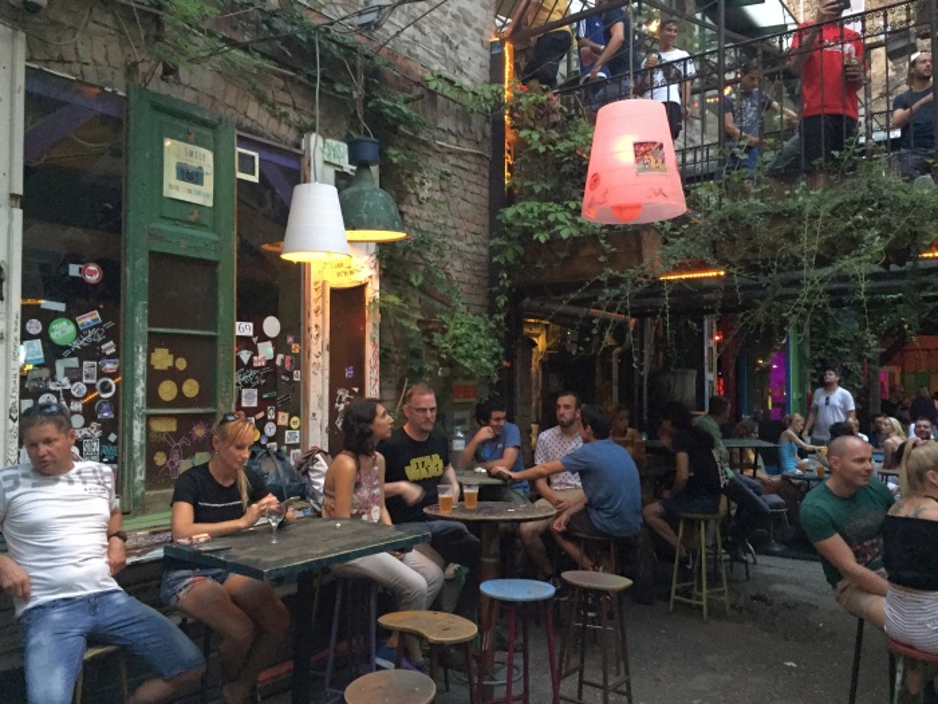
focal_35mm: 29
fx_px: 786
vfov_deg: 48.2
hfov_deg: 61.7
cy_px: 352
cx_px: 469
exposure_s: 1/17
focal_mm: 4.15
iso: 400
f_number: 2.2
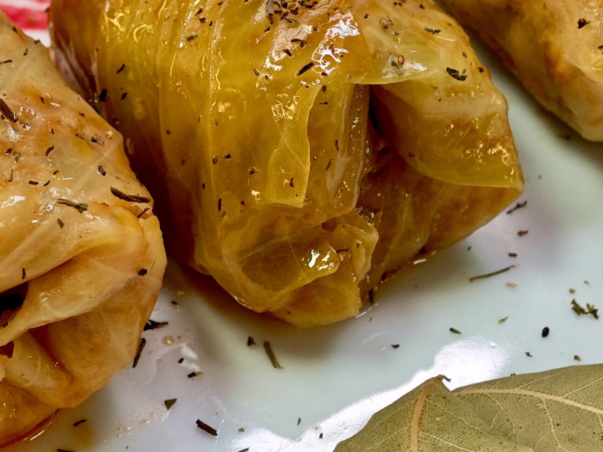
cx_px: 250
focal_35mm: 118
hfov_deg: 16.7
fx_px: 2055
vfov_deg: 12.5
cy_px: 56
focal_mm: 9
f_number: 2
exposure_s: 1/100
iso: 640
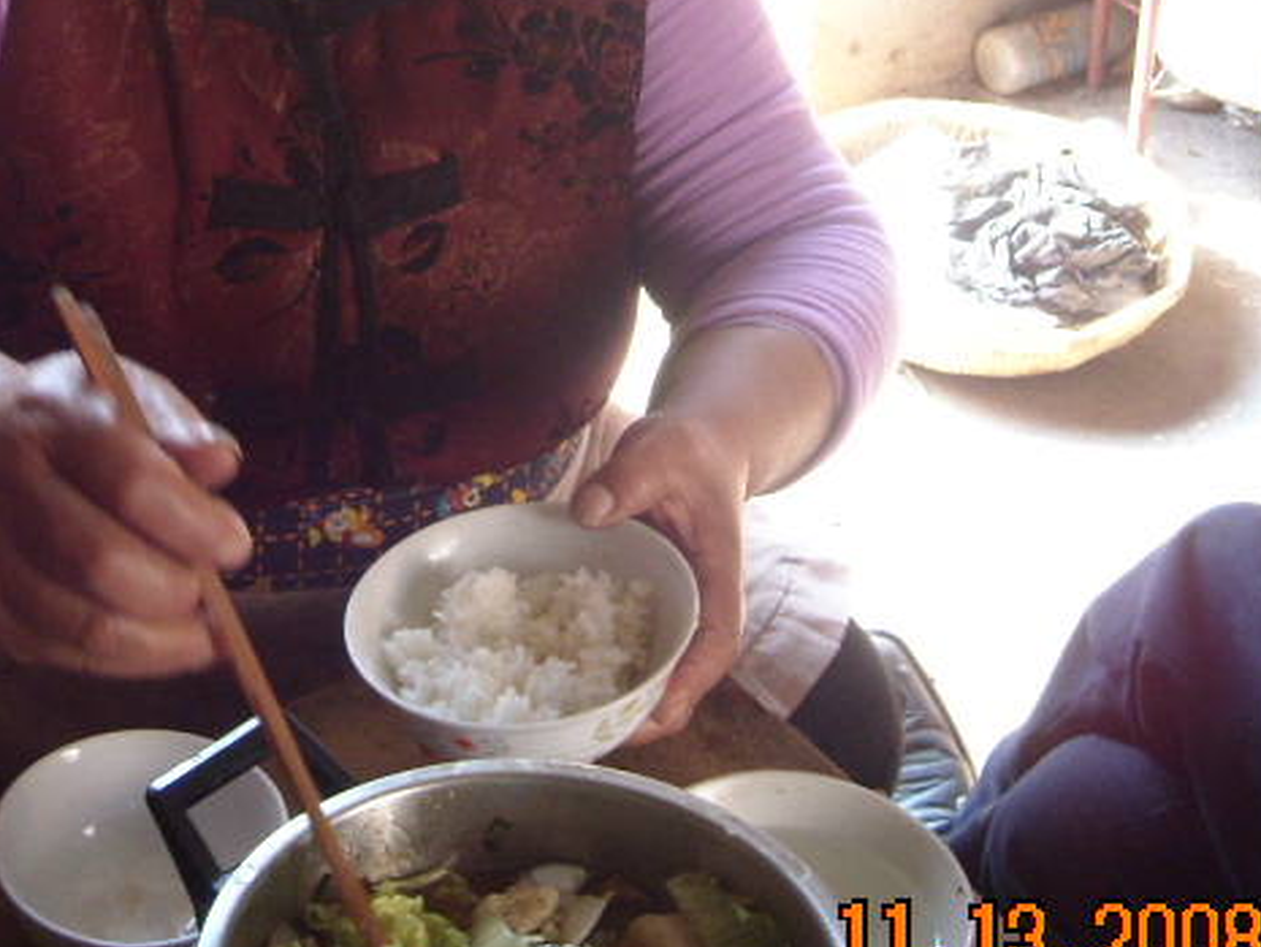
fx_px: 2806
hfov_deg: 24.9
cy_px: 114
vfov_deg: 18.9
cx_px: 255
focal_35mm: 77
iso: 183
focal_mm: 5.7
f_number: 2.8
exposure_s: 1/60
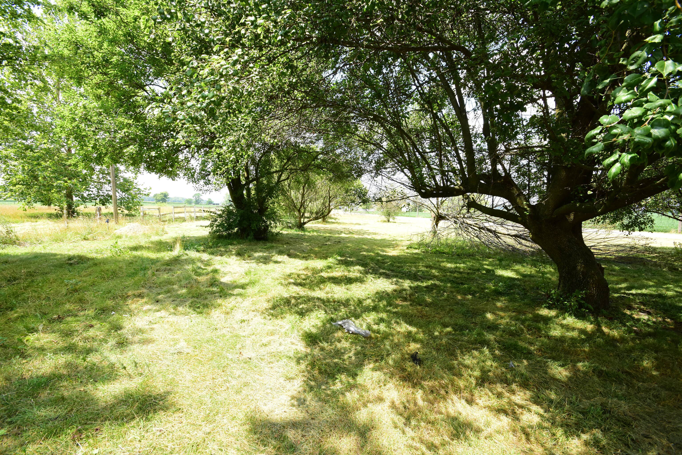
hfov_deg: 100.4
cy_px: 228
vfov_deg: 77.4
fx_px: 284
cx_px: 341
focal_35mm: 15
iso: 1000
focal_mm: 10
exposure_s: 1/400
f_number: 9
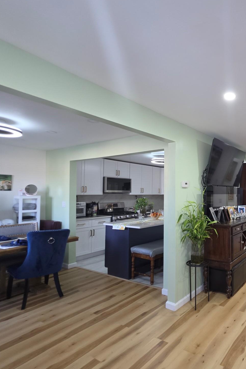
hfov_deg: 54.8
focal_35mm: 19
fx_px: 195
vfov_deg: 86.9
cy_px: 191
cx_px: 228
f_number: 1.9
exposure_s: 1/60
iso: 160
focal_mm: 2.2
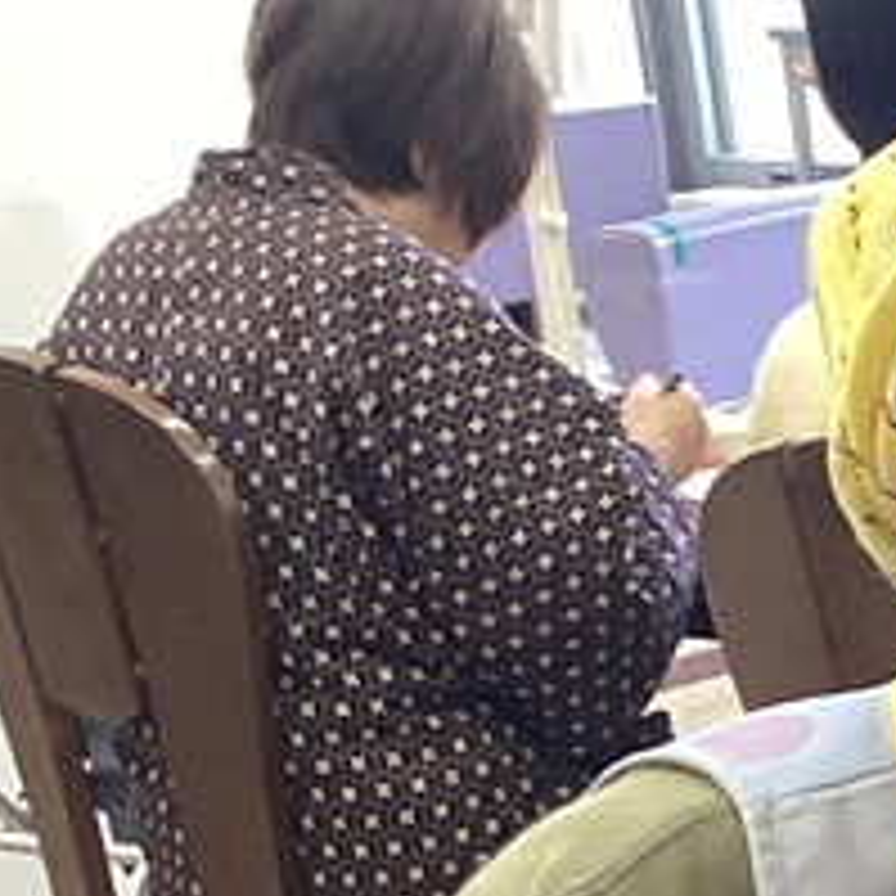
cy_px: 1468
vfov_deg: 11.9
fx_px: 4041
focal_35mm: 138
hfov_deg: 11.1
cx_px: 1990
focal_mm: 3.3
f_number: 2.4
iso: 125
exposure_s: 1/60
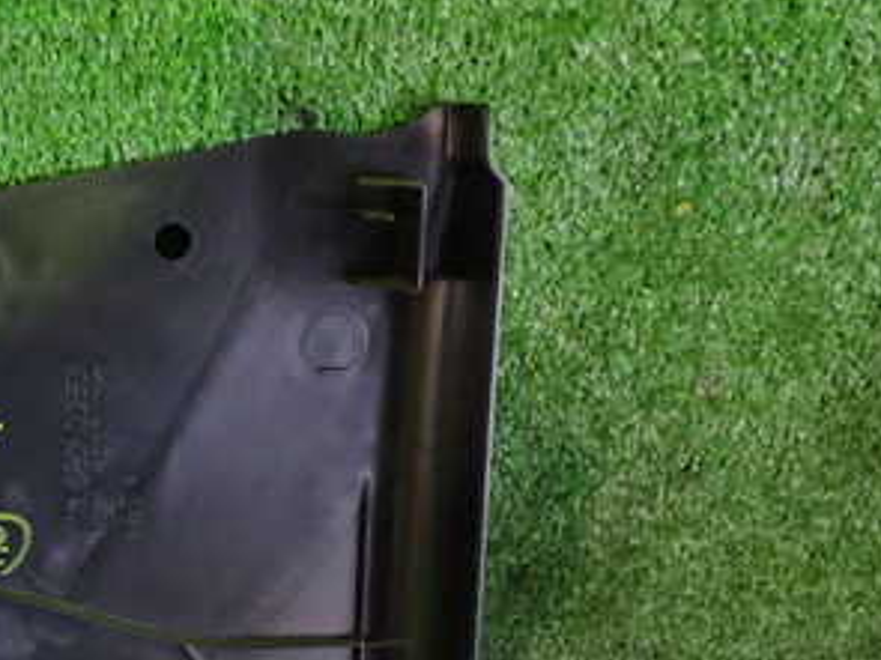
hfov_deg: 30.0
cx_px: 48
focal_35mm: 61
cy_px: 618
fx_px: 1552
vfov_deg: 23.3
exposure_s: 1/15
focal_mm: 5.4
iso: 800
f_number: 2.3
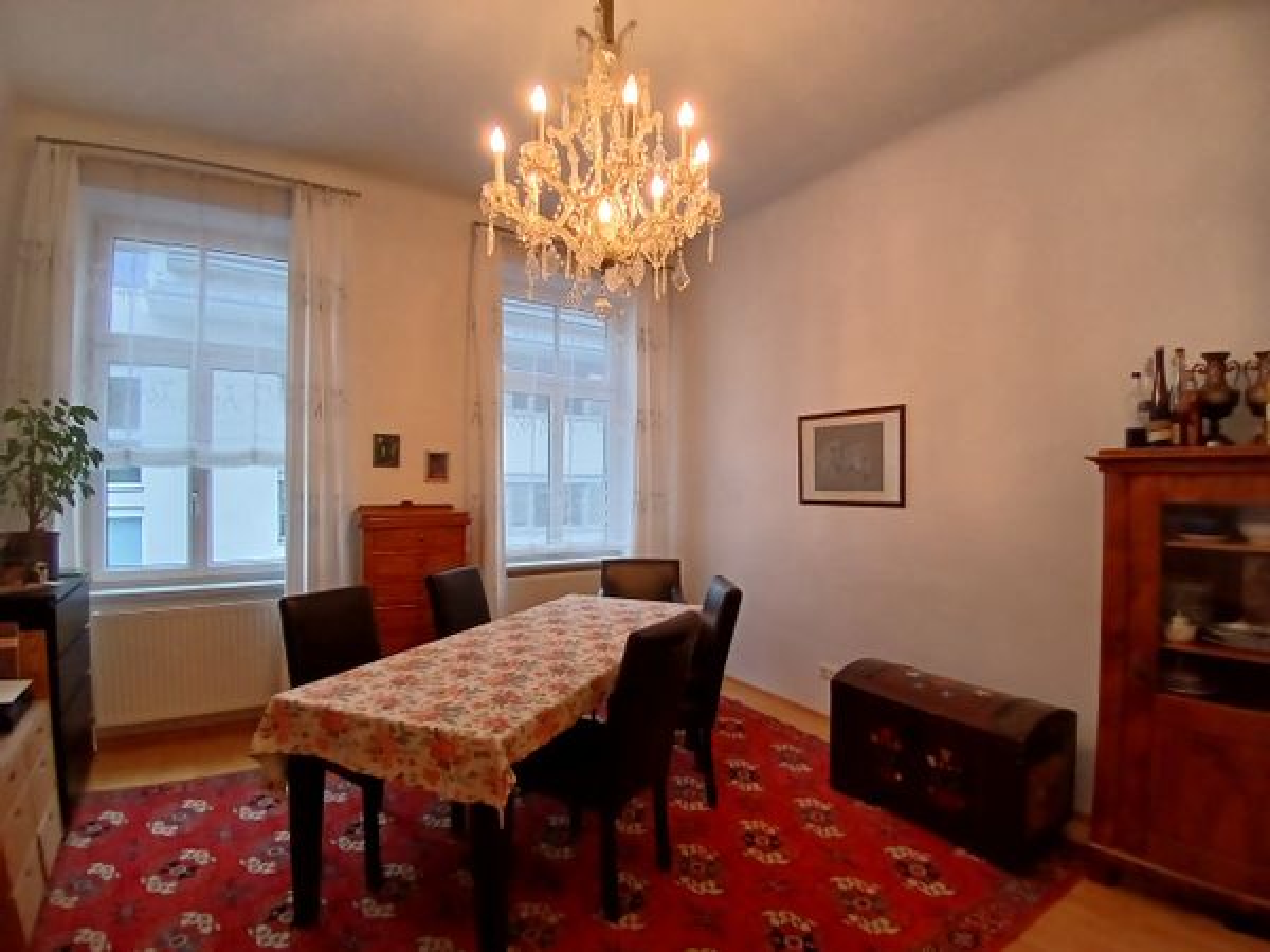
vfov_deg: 74.7
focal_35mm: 17
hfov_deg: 91.0
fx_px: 624
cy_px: 476
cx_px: 635
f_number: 2.2
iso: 100
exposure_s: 1/33
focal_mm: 1.4
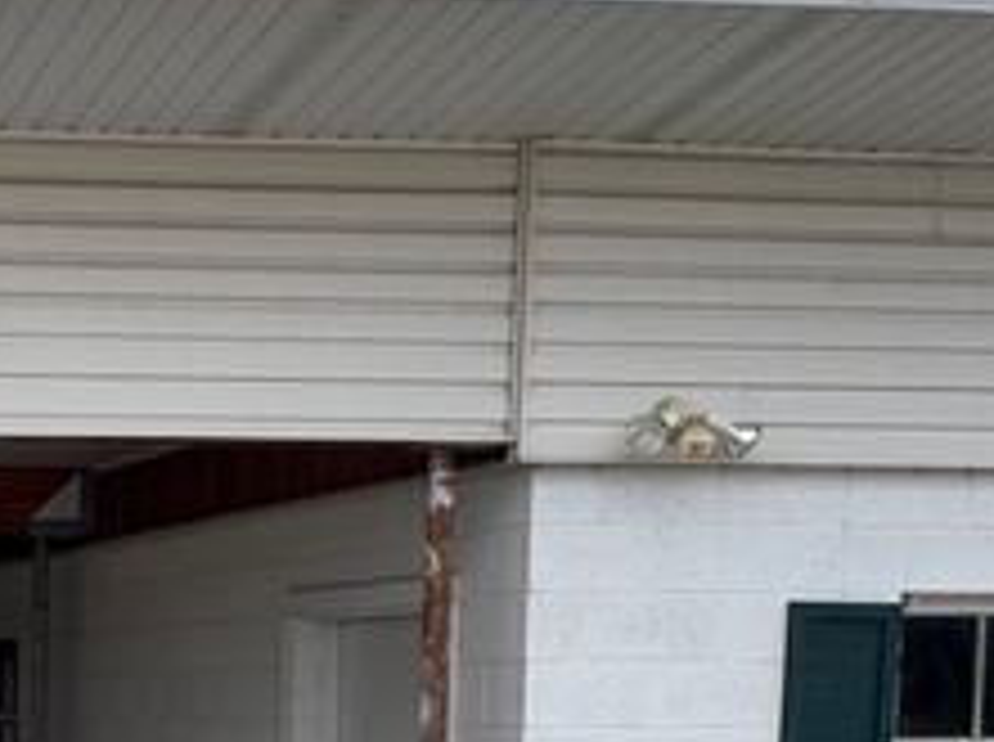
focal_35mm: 65
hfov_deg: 24.5
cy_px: 823
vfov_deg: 21.3
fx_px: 1863
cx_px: -418
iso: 40
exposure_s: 1/430
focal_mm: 2.22
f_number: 2.2
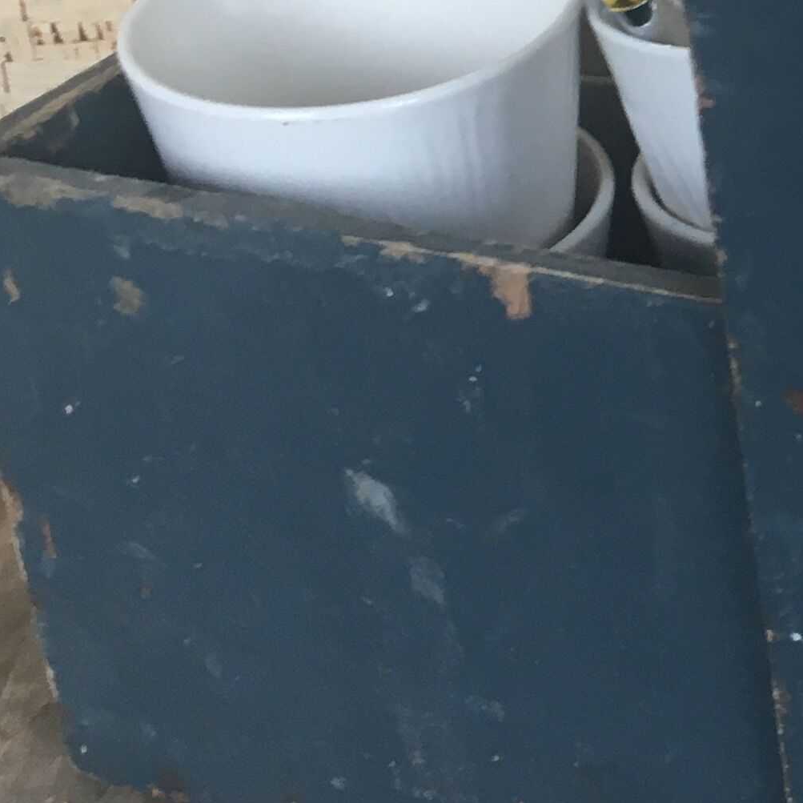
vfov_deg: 16.6
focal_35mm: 103
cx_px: 1094
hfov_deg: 15.9
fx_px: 2703
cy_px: 38
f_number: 2.2
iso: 64
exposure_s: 1/33
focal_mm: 4.15
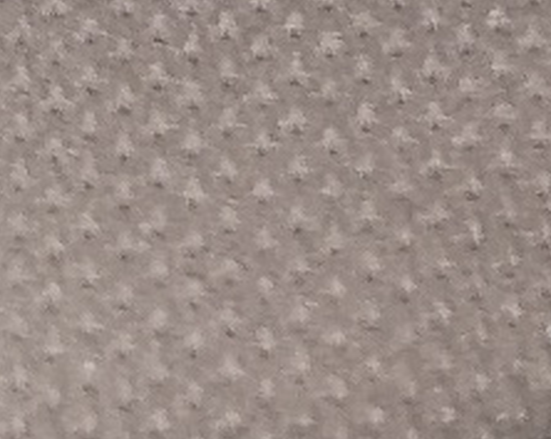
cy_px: -1173
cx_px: 355
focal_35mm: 217
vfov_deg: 6.2
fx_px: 3534
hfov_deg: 8.9
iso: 200
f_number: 1.8
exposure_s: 1/33.3
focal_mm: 3.95
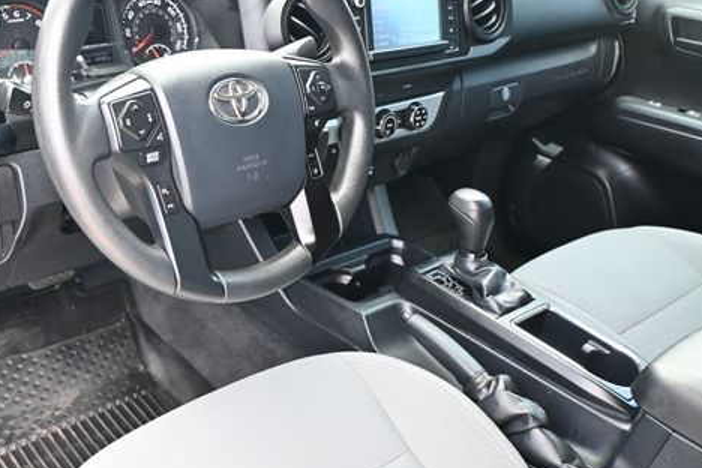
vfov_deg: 32.6
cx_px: 232
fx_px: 799
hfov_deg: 46.6
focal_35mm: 41
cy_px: 208
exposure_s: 1/125
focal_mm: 20
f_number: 3.8
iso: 800
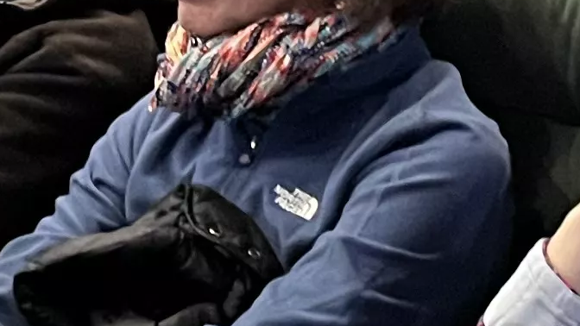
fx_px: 2614
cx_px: -35
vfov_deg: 7.1
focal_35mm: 170
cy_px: -30
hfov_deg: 12.5
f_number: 1.6
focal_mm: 5.1
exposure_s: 1/33
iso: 500
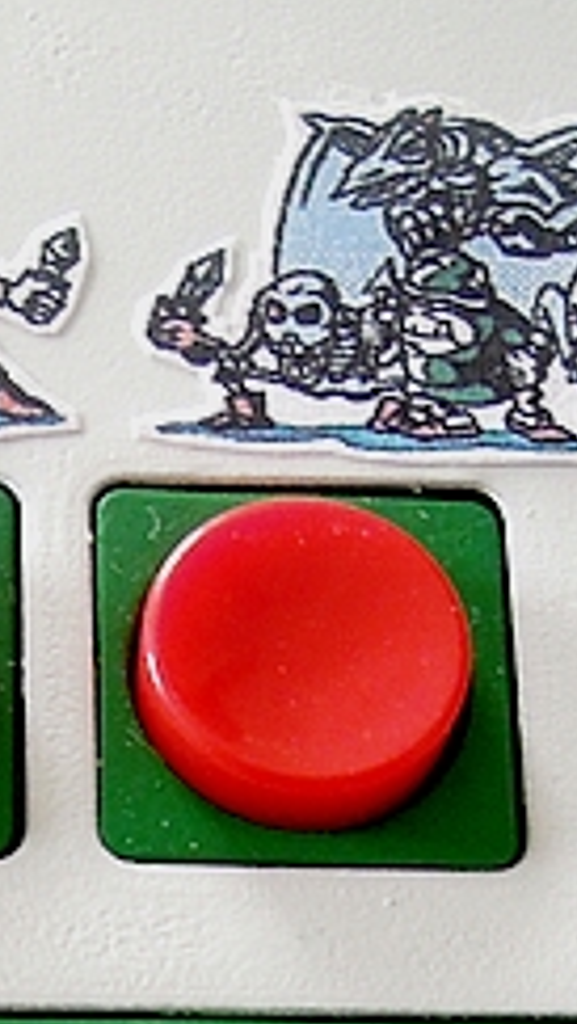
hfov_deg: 14.0
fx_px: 2335
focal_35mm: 86
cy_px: 1252
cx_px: 122
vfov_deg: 22.6
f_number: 2.8
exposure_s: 1/30
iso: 220
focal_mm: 4.3
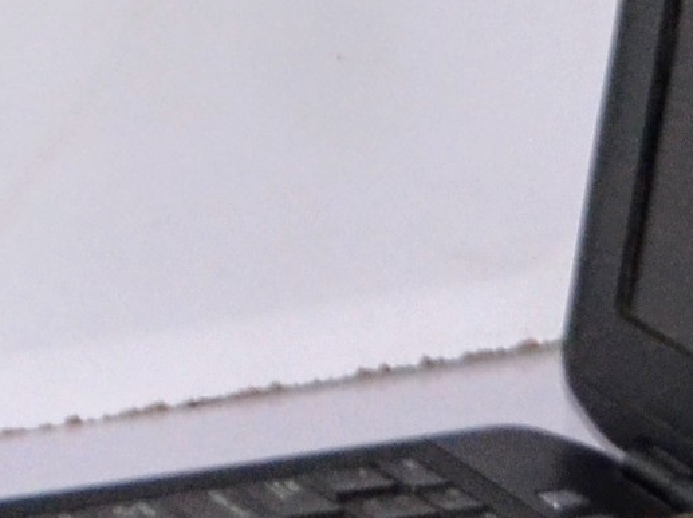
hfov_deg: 5.1
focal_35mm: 386
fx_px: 7722
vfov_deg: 3.8
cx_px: 3
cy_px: -697
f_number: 4.8
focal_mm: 30
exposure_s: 1/60
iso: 800
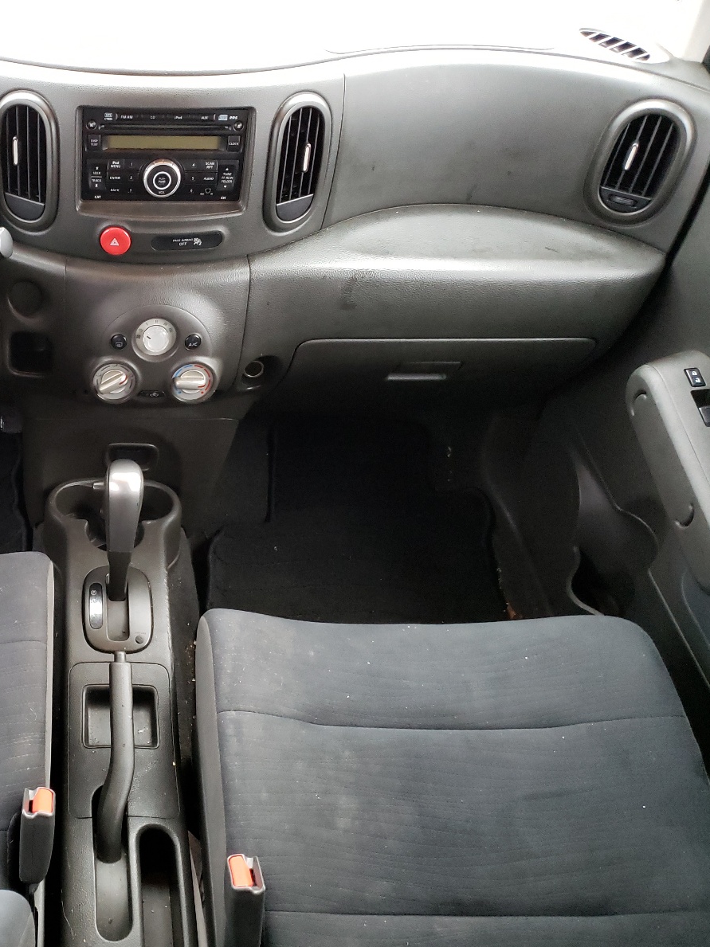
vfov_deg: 52.6
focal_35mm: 35
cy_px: 477
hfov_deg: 38.2
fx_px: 958
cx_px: 82
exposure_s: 1/40
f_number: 1.5
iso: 313
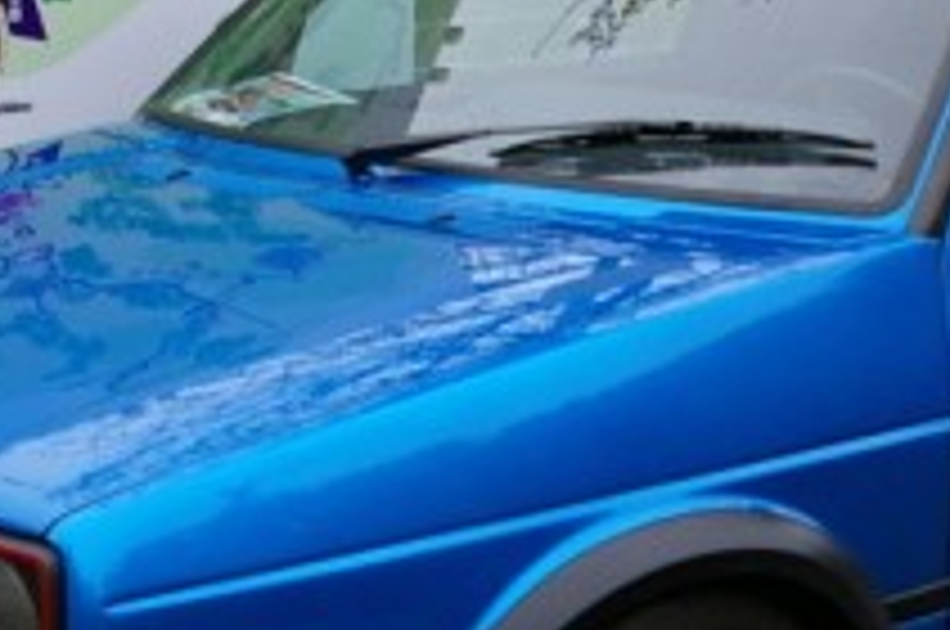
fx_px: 3449
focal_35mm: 131
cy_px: 331
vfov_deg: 10.4
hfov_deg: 15.6
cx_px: 689
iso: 200
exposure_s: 1/125
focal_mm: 23
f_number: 5.6
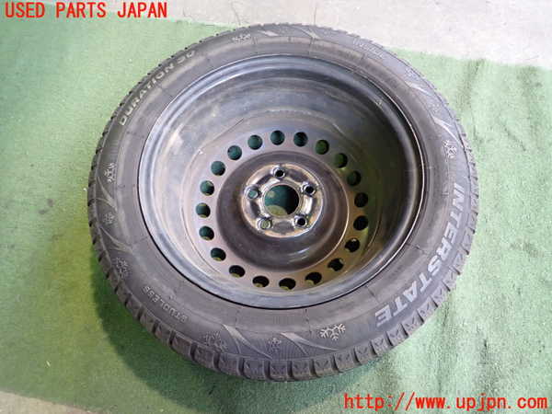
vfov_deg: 54.9
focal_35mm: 25
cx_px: 276
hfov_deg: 69.4
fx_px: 399
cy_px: 207
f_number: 2
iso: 320
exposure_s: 1/30
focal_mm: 4.5
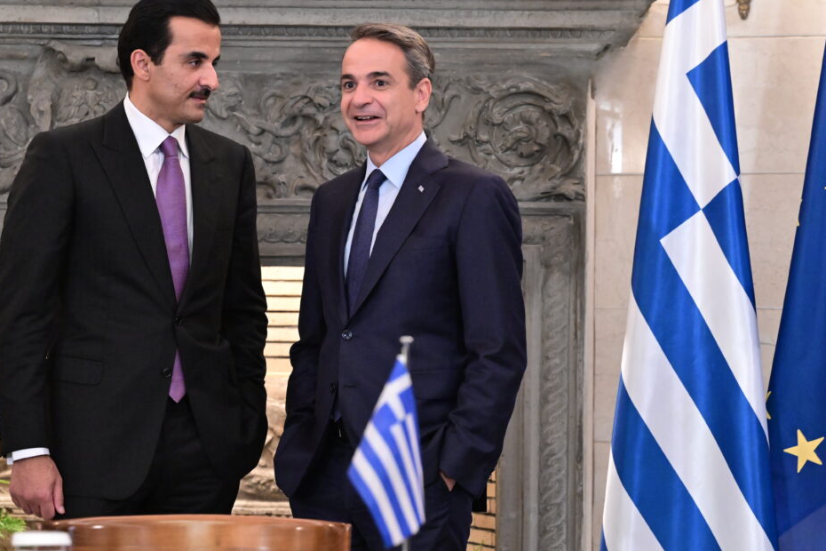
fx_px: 3258
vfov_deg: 9.7
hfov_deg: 14.4
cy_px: 211
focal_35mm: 142
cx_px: 364
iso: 8000
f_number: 4
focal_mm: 110
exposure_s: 1/320
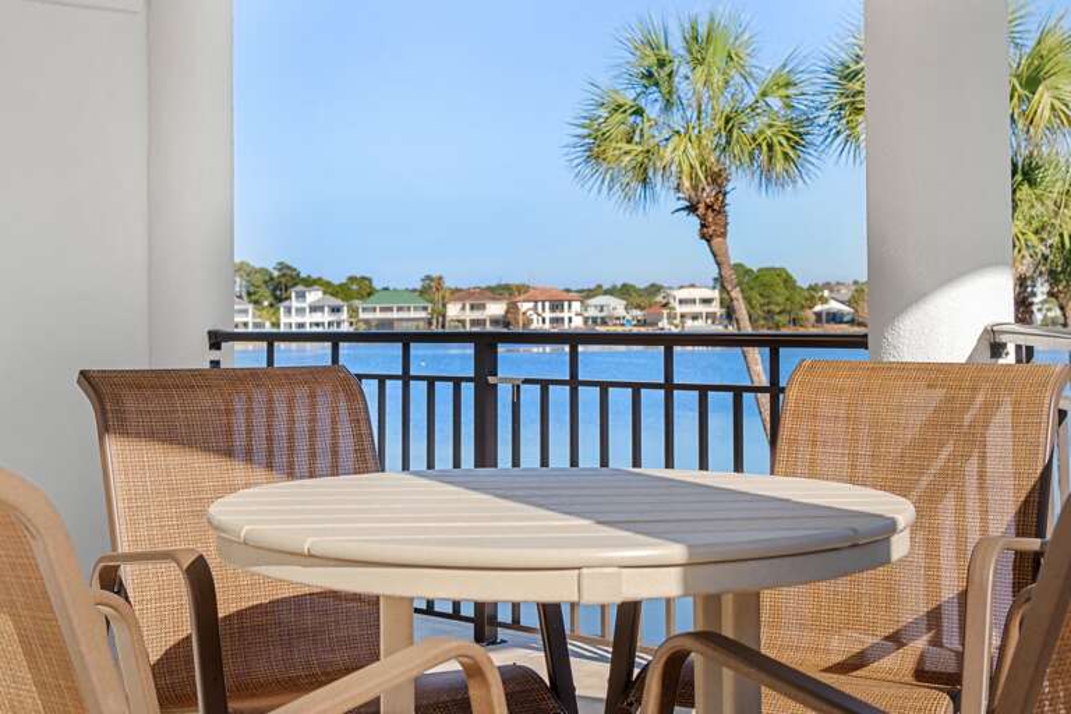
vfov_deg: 26.0
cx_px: 536
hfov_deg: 38.2
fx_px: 1547
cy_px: 357
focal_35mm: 52
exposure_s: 1/160
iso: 100
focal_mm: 35
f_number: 6.3
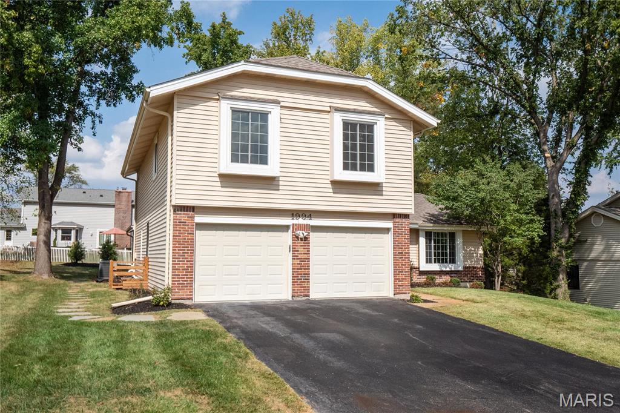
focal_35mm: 30
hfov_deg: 61.9
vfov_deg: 43.6
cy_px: 206
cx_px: 310
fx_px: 516
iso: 400
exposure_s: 1/1250
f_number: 8
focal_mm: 15
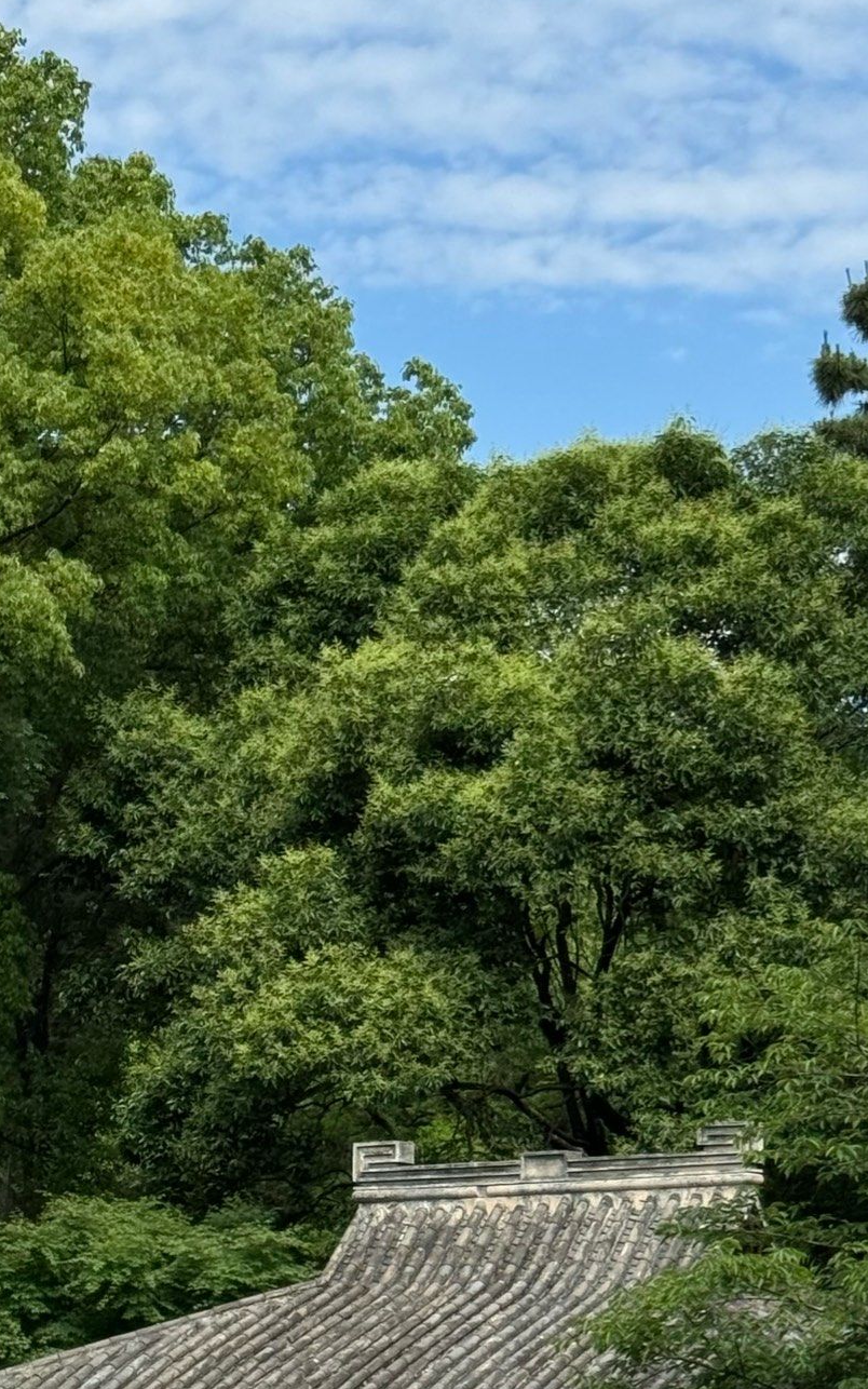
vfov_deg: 19.1
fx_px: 4087
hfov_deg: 12.1
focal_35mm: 108
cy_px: 1051
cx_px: 325
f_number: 1.78
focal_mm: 6.76
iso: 64
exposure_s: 1/4049
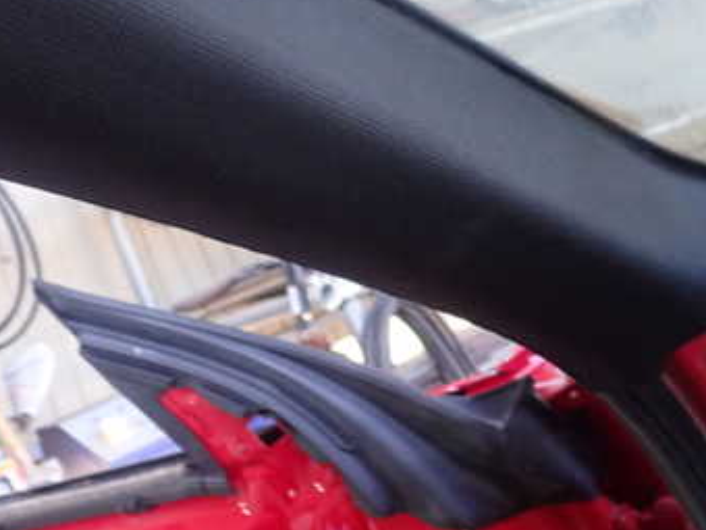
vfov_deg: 27.1
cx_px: 301
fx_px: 1081
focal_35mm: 53
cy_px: 121
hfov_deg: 36.1
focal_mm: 5.5
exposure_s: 1/30
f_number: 2.3
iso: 400
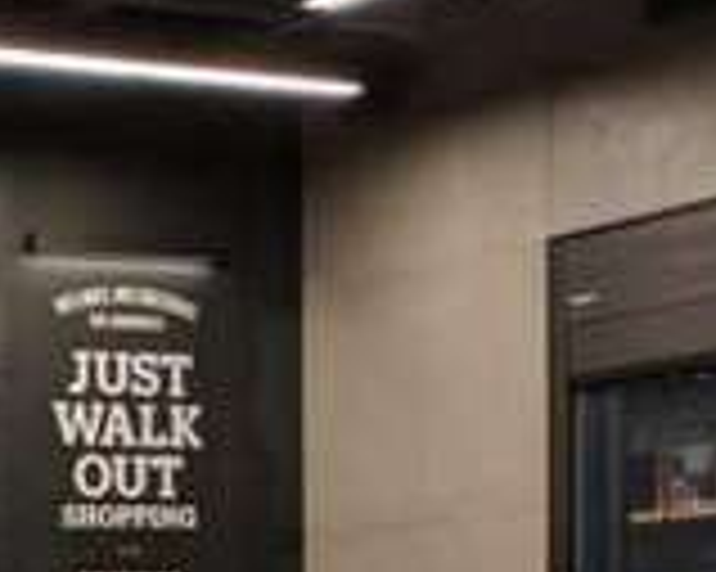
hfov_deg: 14.2
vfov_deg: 11.0
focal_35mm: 133
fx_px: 2817
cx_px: -23
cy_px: 937
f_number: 1.8
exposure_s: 1/120
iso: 83
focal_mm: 4.44
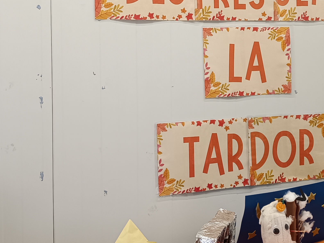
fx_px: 580
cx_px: 189
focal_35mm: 62
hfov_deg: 31.1
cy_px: 75
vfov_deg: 23.5
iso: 872
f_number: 1.65
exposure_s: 1/100
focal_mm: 6.14
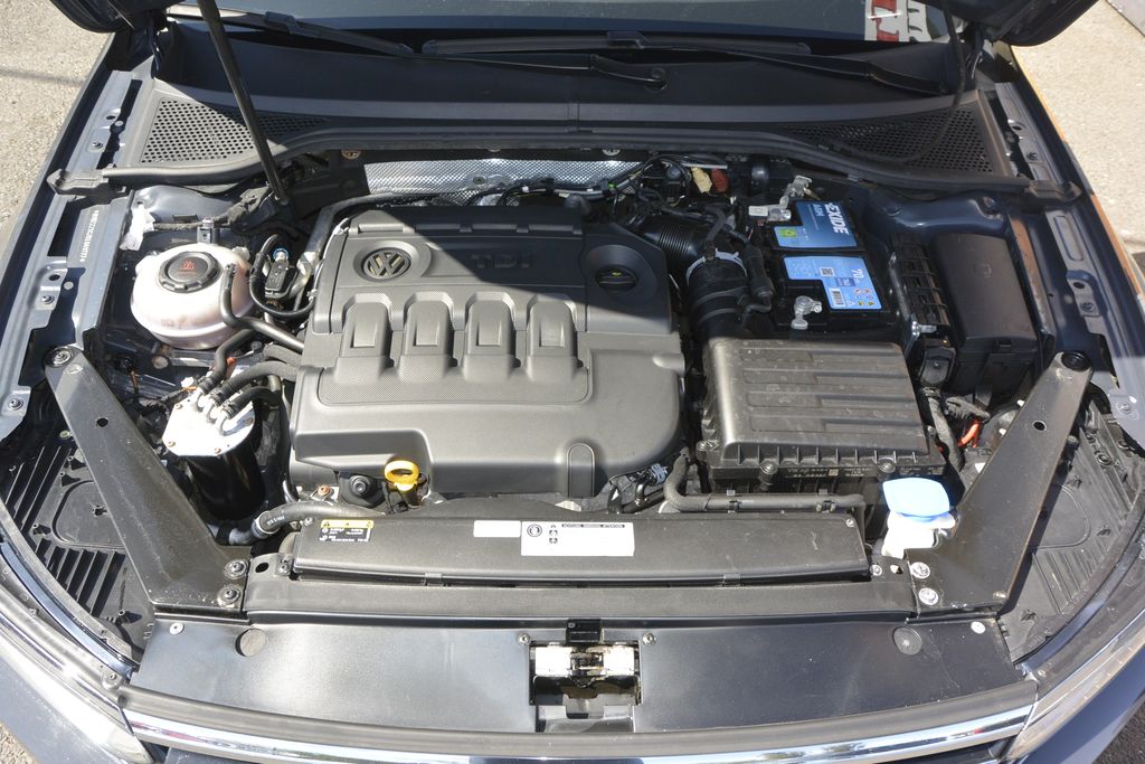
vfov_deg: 45.0
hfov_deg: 63.7
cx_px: 572
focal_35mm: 29
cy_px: 382
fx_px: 922
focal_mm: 11
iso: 160
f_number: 5
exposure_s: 1/250
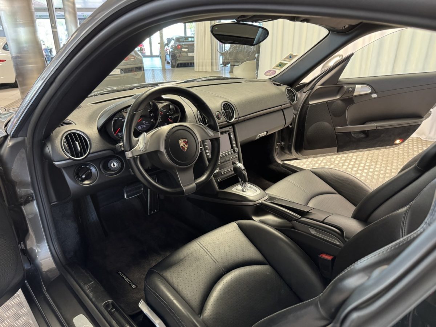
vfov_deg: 56.8
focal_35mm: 24
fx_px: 302
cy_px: 164
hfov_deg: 71.6
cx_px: 218
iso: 320
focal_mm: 6.76
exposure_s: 1/50
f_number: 1.78
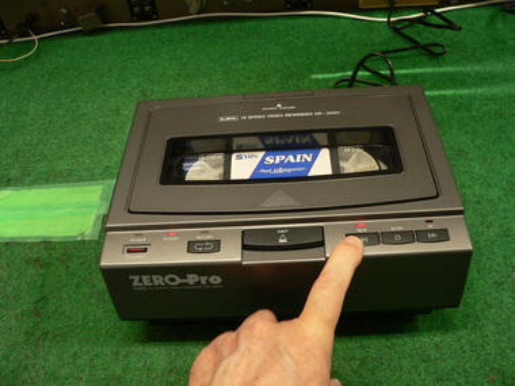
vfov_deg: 39.7
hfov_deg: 51.4
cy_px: 193
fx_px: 536
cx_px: 258
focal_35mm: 36
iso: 200
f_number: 2.8
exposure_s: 1/25
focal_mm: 6
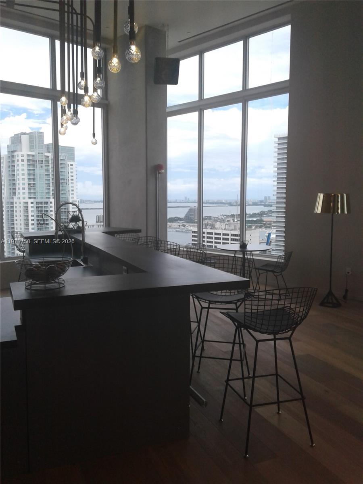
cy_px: 242
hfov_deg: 42.9
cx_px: 182
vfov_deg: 55.4
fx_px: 461
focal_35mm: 33
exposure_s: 1/437
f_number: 2.2
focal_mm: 3.3
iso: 50
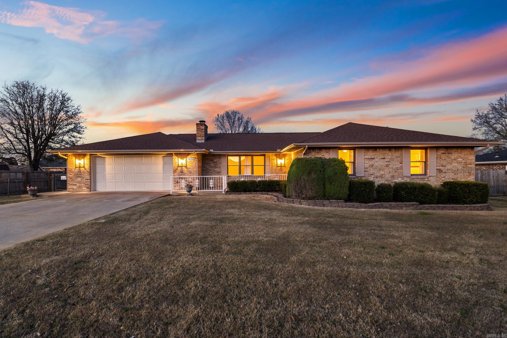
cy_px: 169
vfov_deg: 77.3
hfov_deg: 100.4
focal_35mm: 15
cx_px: 254
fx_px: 211
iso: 200
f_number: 9
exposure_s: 1/160
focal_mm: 10
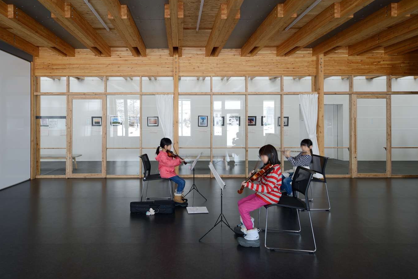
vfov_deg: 59.4
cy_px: 125
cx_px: 219
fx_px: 244
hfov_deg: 81.1
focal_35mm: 21
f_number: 11
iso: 100
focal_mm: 19
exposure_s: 1/4
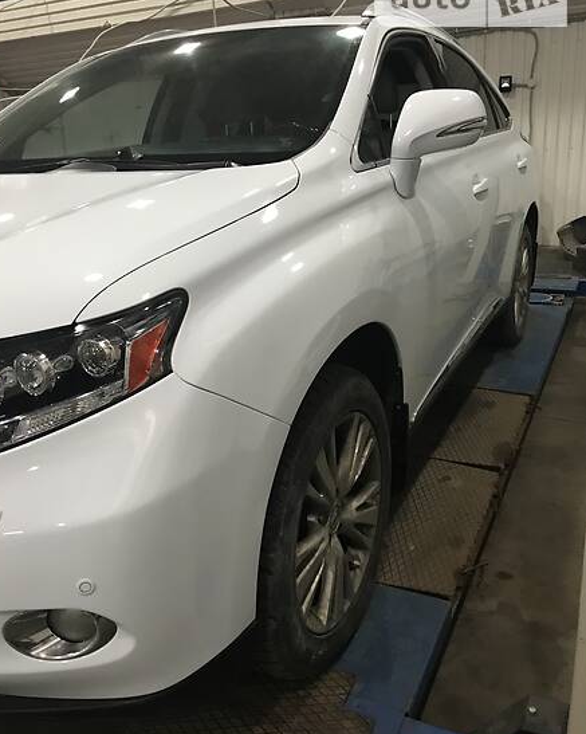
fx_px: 651
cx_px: 286
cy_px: 356
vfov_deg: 58.8
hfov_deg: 48.5
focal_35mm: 30
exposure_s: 1/17
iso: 80
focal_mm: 4
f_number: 1.8
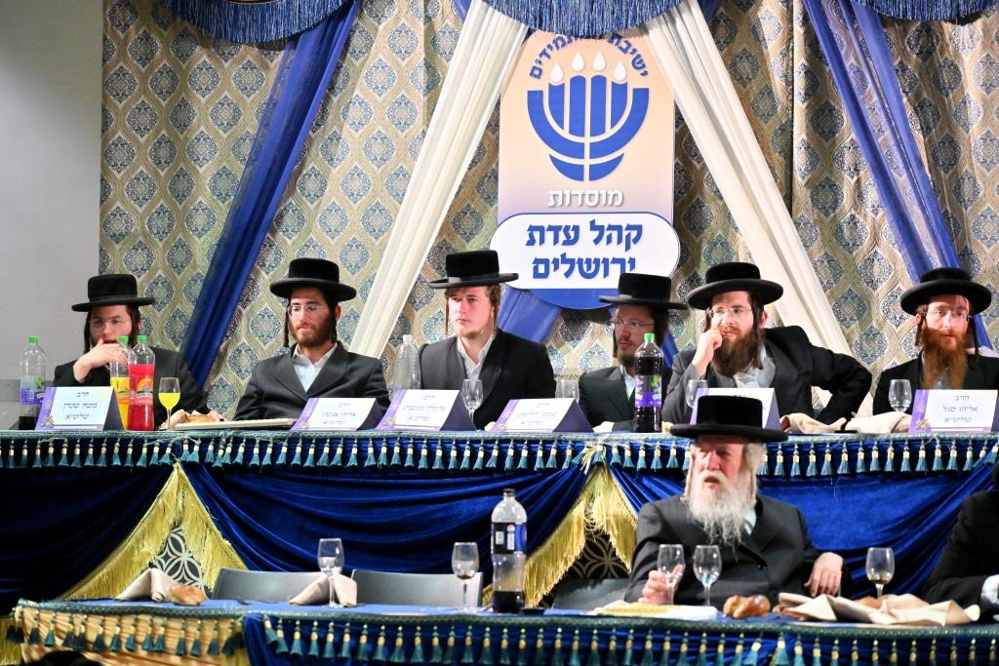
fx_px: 3053
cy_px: 333
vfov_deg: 12.5
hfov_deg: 18.6
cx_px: 500
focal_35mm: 110
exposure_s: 1/200
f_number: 4
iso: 2000
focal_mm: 110
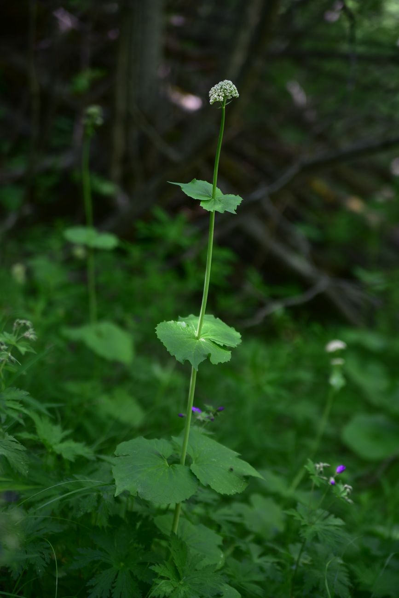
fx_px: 831
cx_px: 200
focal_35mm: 50
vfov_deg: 39.6
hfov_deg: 27.0
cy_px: 299
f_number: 2.8
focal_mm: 50
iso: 125
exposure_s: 1/160
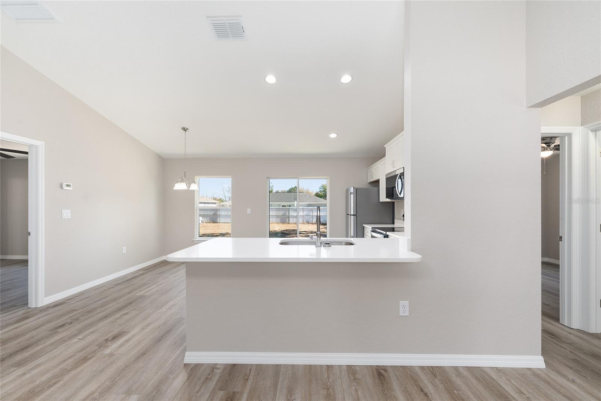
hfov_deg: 104.3
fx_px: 234
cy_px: 200
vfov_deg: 81.2
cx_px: 300
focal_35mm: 14
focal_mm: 14
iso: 400
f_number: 7.1
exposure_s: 1/13
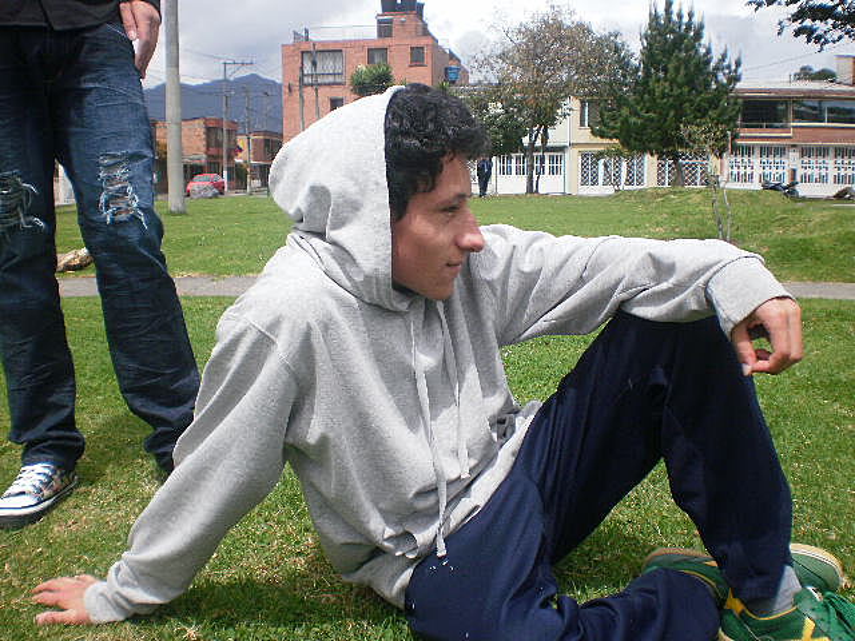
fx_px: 889
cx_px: 428
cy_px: 320
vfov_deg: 39.7
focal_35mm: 36
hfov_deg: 51.4
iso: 100
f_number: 4.6
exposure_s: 1/640
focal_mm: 6.3
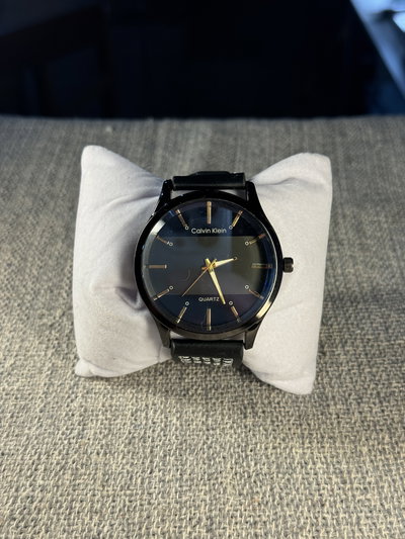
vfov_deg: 39.6
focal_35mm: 48
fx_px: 748
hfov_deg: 30.3
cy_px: 270
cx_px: 202
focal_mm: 6.76
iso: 64
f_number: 1.78
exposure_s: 1/167
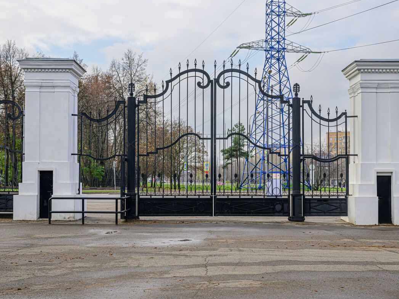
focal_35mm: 53
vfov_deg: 27.5
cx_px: 204
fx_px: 611
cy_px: 150
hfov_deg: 36.2
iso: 500
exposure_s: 1/1000
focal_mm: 48
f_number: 8
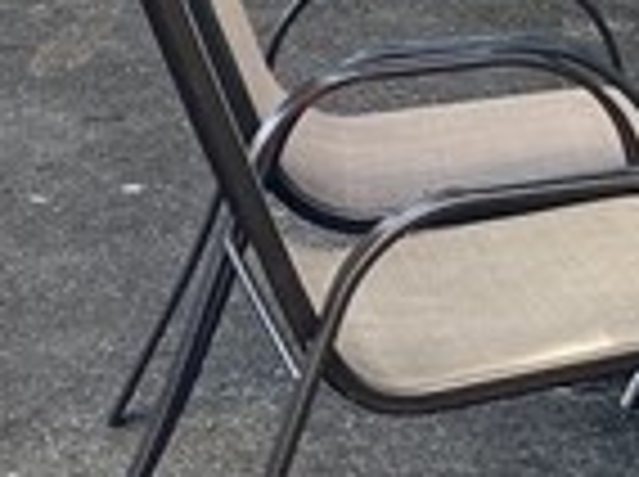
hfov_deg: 9.8
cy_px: -459
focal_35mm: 202
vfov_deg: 7.1
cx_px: 238
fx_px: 3723
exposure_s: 1/182
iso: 20
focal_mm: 3.99
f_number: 1.8
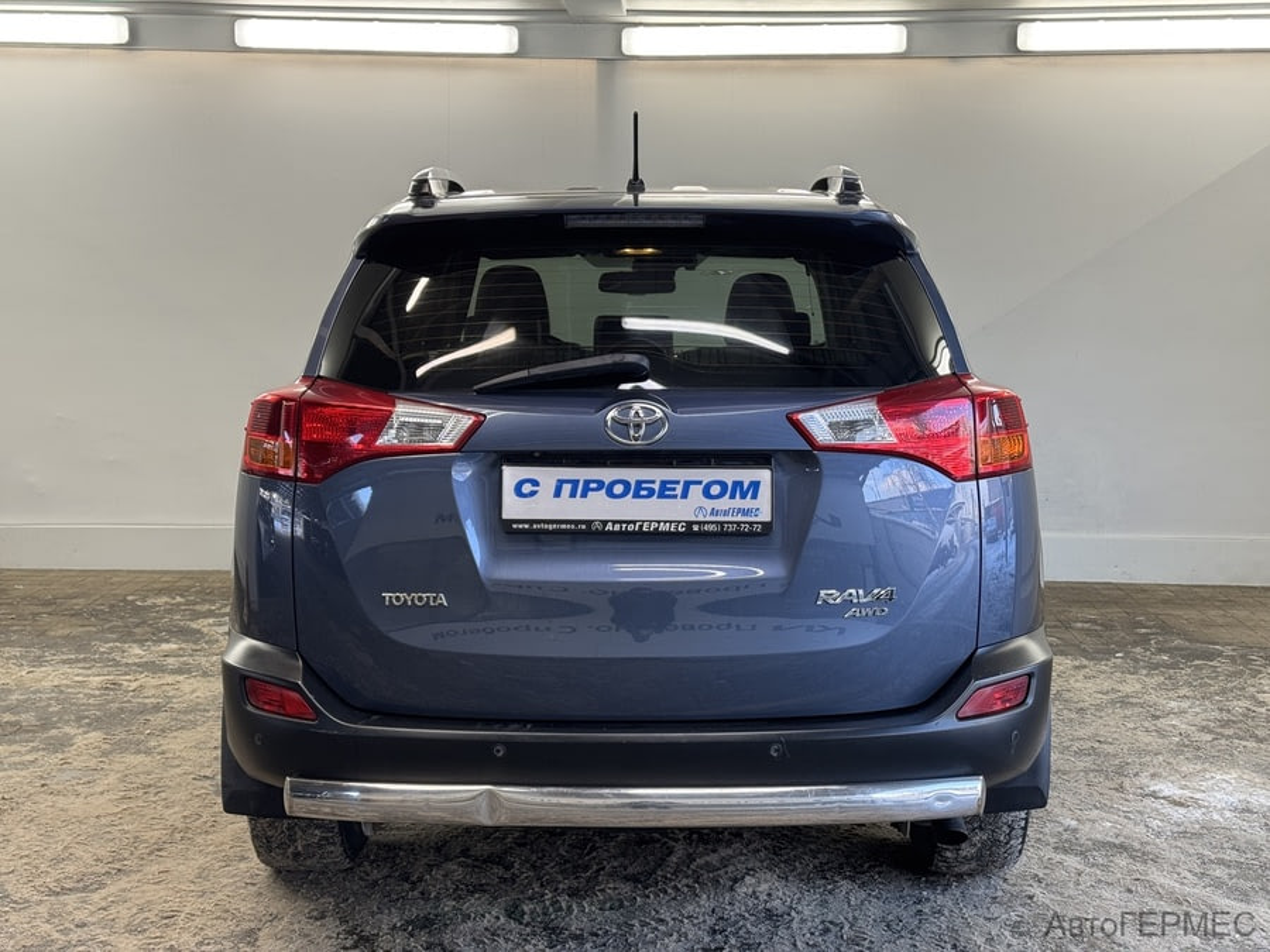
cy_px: 476
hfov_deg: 39.7
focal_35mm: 48
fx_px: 1761
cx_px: 635
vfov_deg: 30.3
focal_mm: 6.76
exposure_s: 1/100
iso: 64
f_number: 1.78
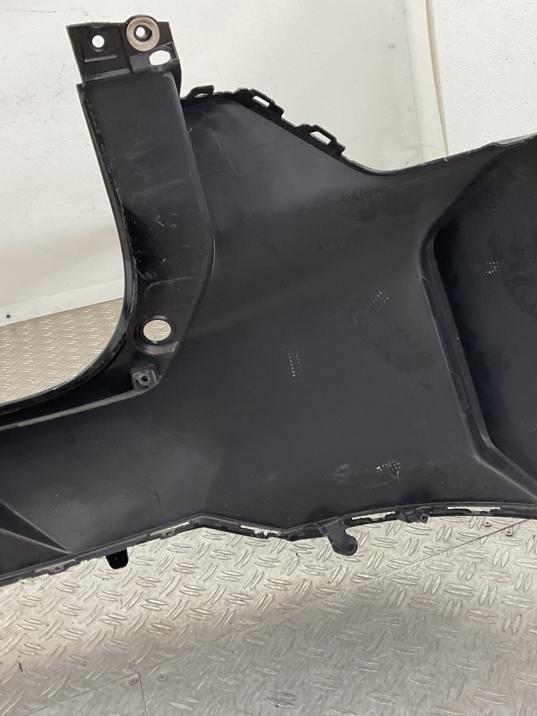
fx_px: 807
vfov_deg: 47.9
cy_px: 357
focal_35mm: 39
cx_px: 342
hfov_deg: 36.6
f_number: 1.8
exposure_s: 1/120
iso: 40
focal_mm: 3
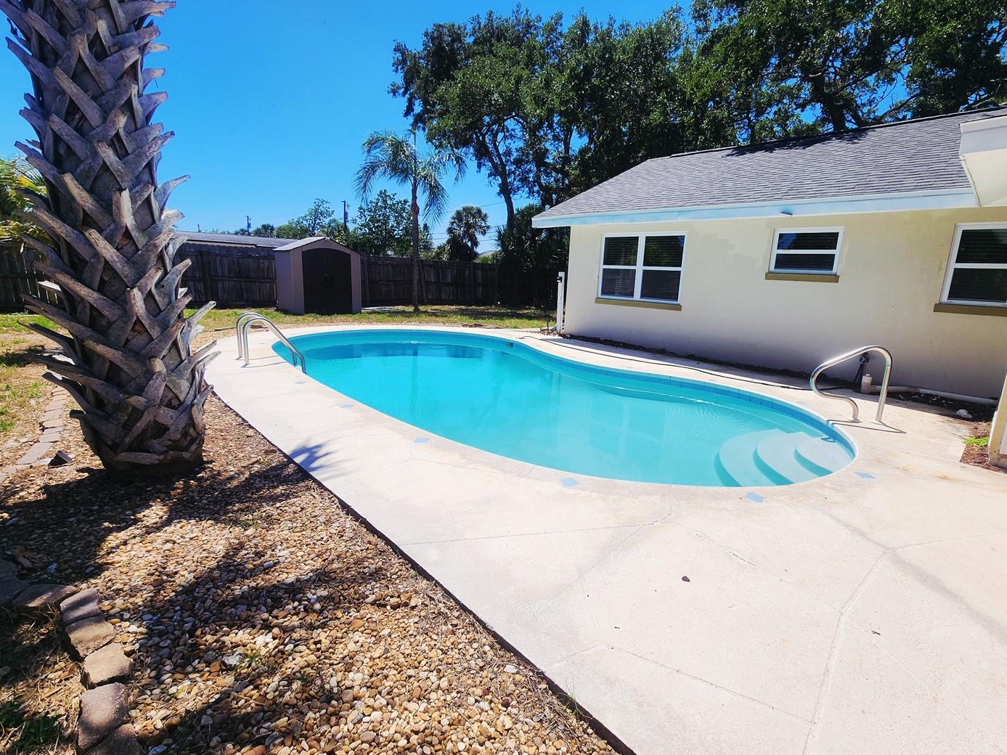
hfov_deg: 98.1
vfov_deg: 81.7
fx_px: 436
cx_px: 524
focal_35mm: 15
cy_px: 379
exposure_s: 1/5000
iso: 50
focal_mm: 2.2
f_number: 2.2
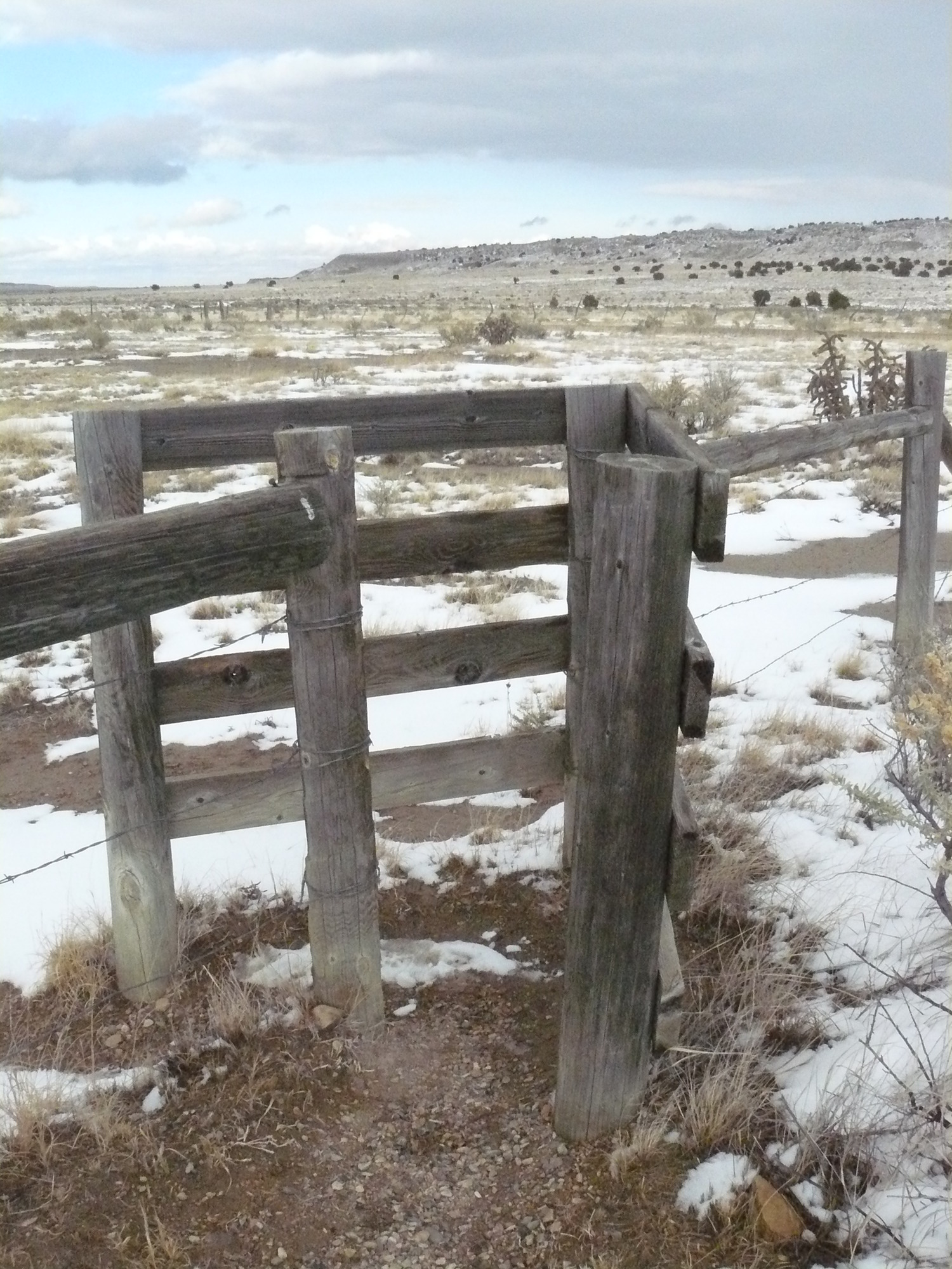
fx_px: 1320
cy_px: 634
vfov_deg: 51.4
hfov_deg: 39.7
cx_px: 476
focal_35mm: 36
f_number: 8
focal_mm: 6
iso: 800
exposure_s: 1/1000
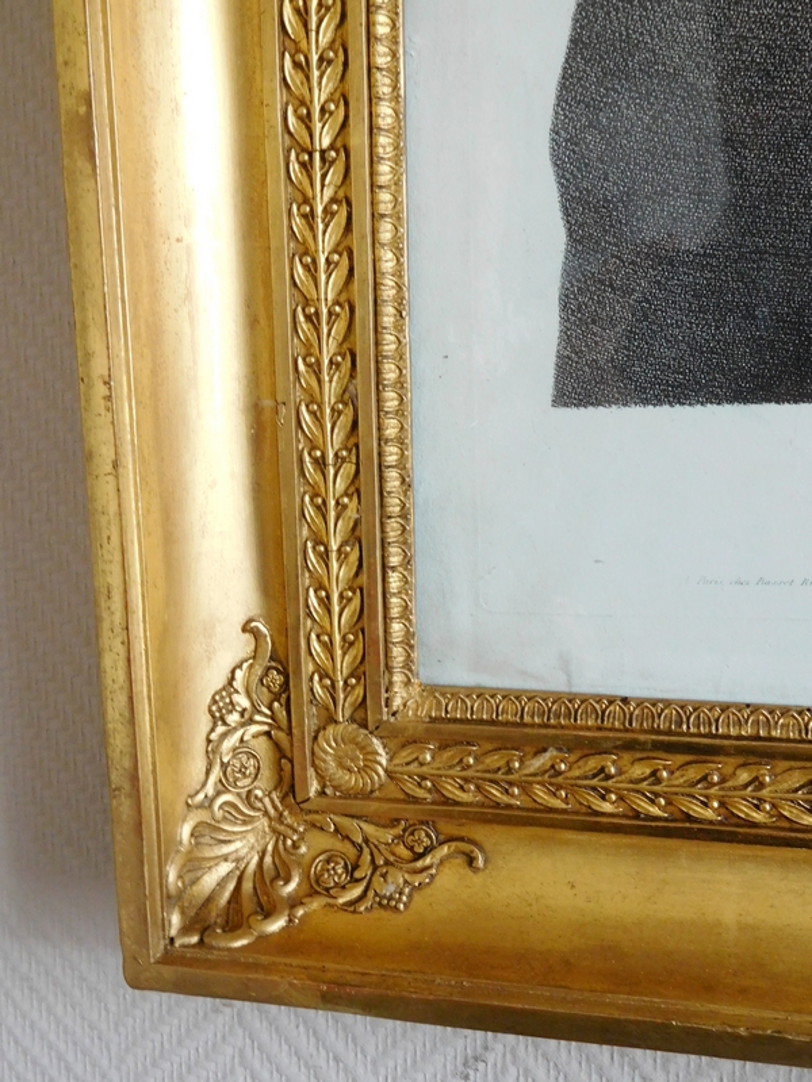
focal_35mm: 35
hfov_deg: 40.7
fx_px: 1095
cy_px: 541
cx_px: 406
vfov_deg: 52.6
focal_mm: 6.2
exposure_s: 1/20
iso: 400
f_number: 3.8
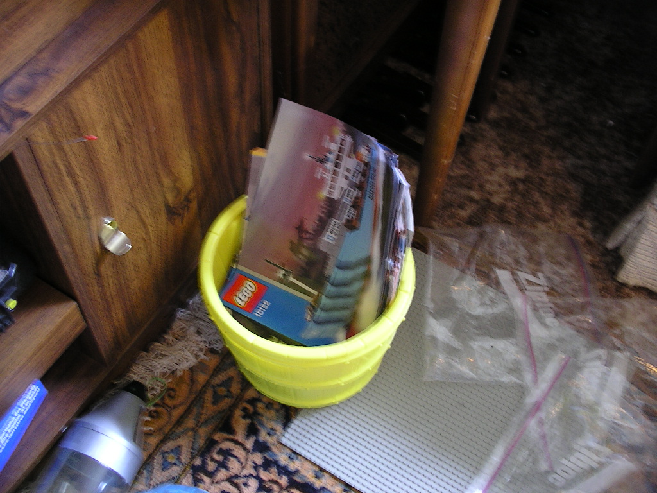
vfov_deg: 32.2
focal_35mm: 45
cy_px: 246
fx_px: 854
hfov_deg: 42.1
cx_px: 328
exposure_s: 1/5
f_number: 3
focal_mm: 9.3
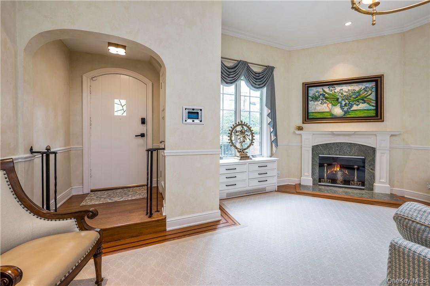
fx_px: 167
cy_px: 143
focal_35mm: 14
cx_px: 215
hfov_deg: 104.3
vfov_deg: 81.1
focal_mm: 14
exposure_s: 1/4
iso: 200
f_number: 11
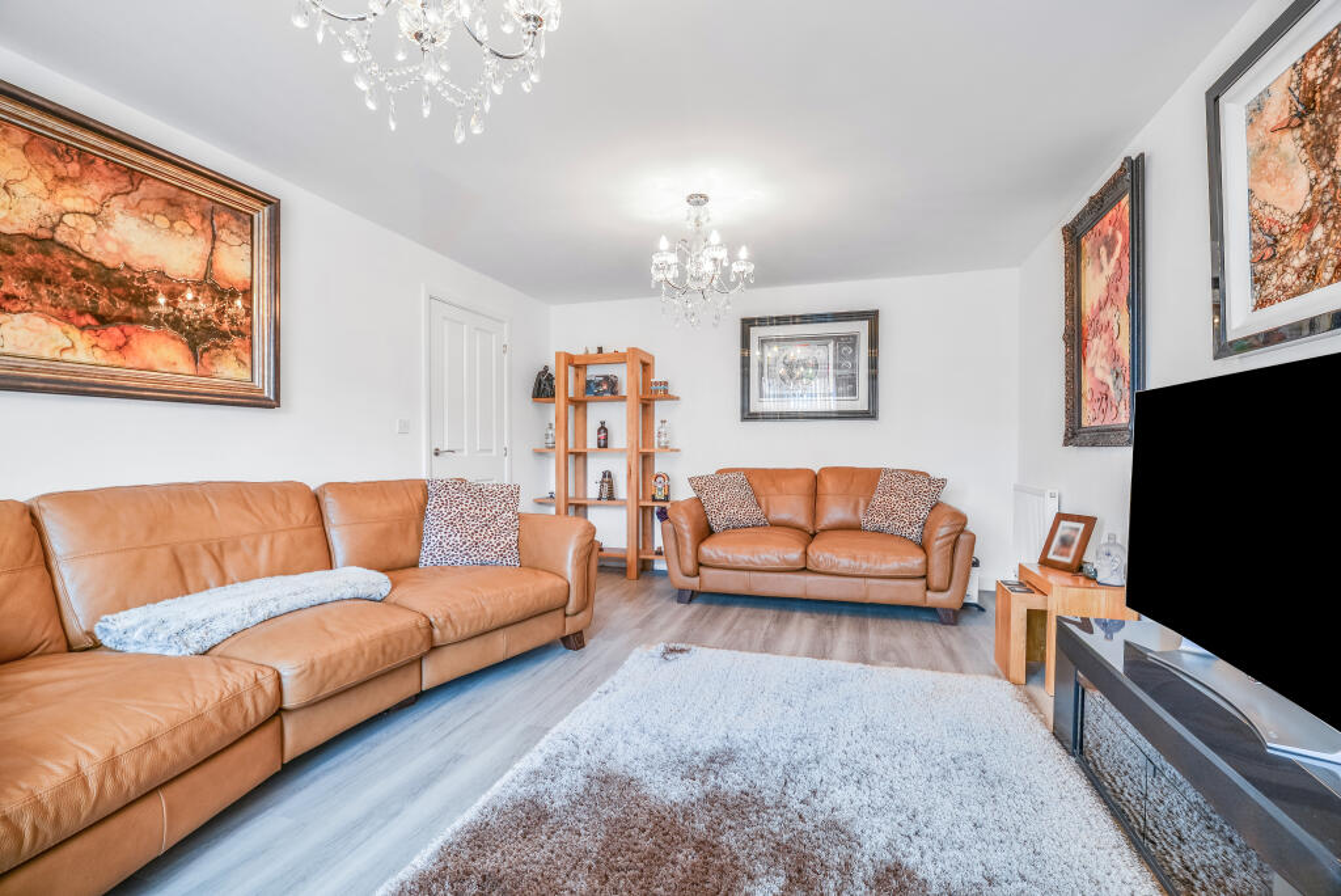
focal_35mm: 15
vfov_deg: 77.4
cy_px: 448
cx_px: 670
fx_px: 559
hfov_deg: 100.4
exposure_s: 1/2.5
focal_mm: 15
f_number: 8
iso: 100
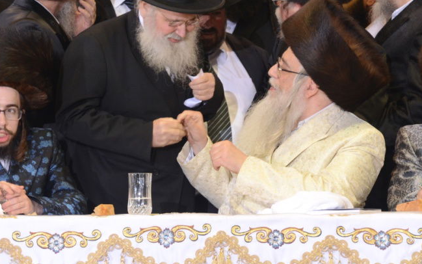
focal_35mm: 325
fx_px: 3736
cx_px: 189
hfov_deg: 6.5
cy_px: 86
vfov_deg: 4.0
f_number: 5.6
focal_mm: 135
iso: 1000
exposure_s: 1/100
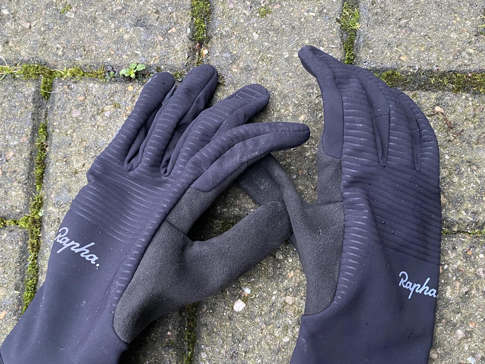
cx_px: 269
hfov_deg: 53.8
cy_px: 231
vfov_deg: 41.5
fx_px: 476
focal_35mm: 34
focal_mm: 4.25
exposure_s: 1/40
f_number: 1.8
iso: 500
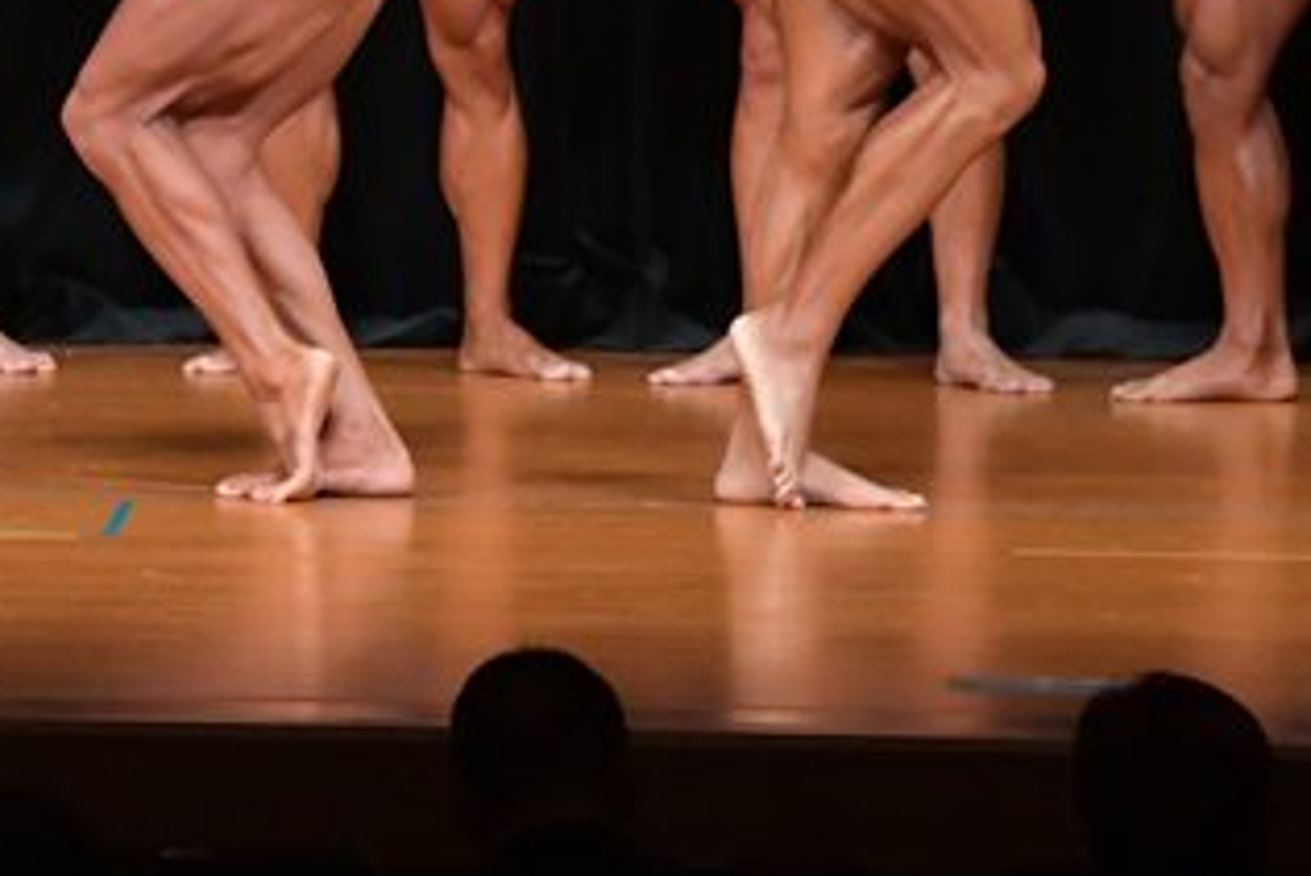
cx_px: -180
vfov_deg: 2.8
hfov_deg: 4.2
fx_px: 18034
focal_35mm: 495
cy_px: -187
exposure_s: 1/400
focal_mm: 135
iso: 5000
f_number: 5.6
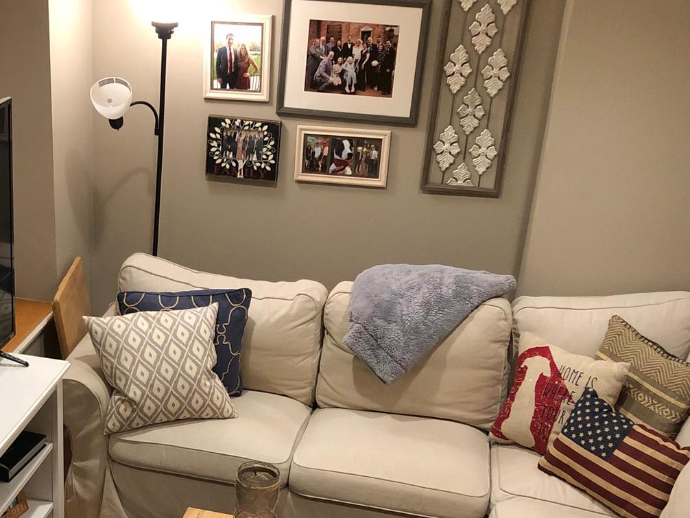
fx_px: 1136
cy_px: 471
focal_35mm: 57
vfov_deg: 24.9
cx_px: 198
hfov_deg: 33.3
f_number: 1.8
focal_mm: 3.99
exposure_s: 1/13
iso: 100
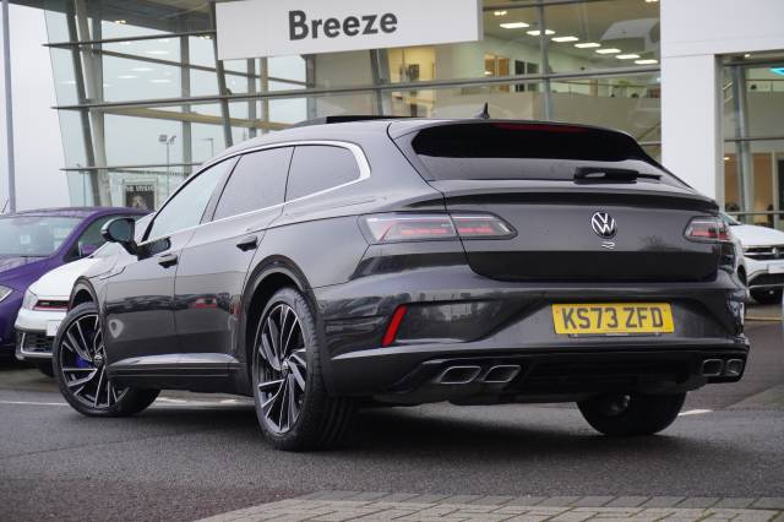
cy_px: 261
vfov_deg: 18.5
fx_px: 1600
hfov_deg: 27.5
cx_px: 392
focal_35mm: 74
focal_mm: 49
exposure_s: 1/200
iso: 2000
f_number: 5.6
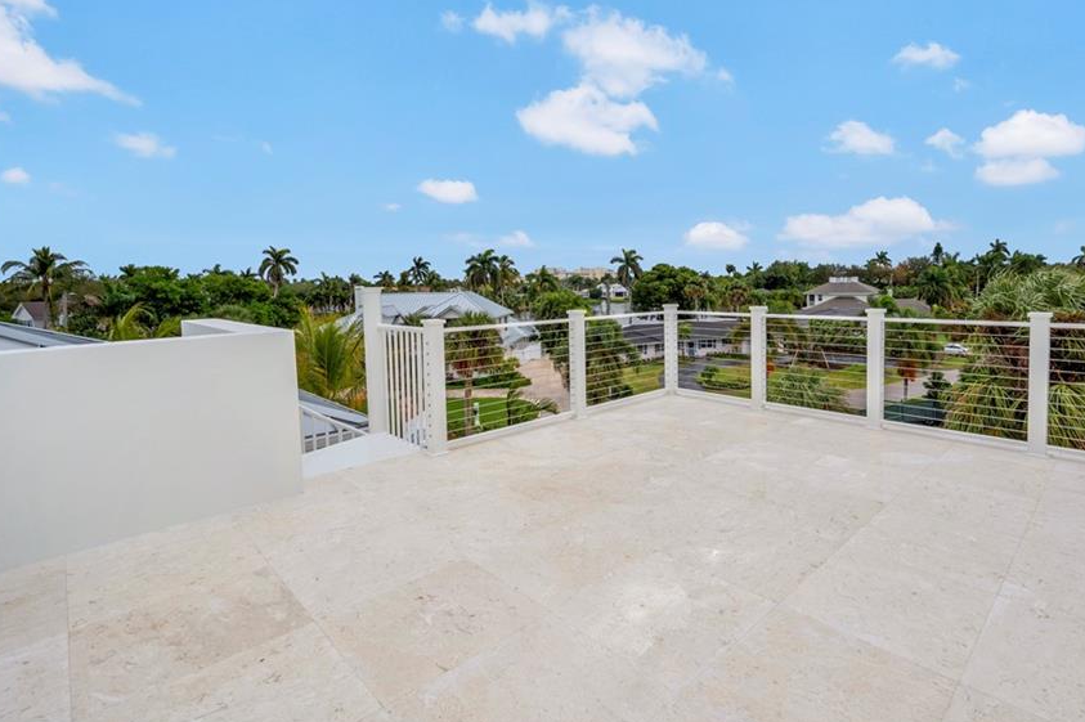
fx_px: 512
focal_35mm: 17
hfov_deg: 92.3
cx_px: 644
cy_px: 312
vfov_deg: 70.0
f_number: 11
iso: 125
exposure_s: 1/160
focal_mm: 14
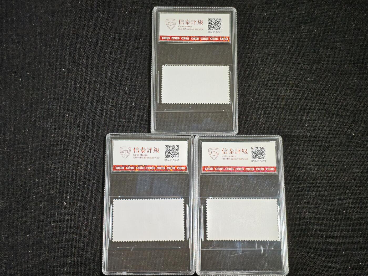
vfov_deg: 19.4
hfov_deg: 25.7
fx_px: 808
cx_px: 184
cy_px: 138
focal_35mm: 76
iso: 50
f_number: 1.5
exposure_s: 1/469
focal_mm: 4.94
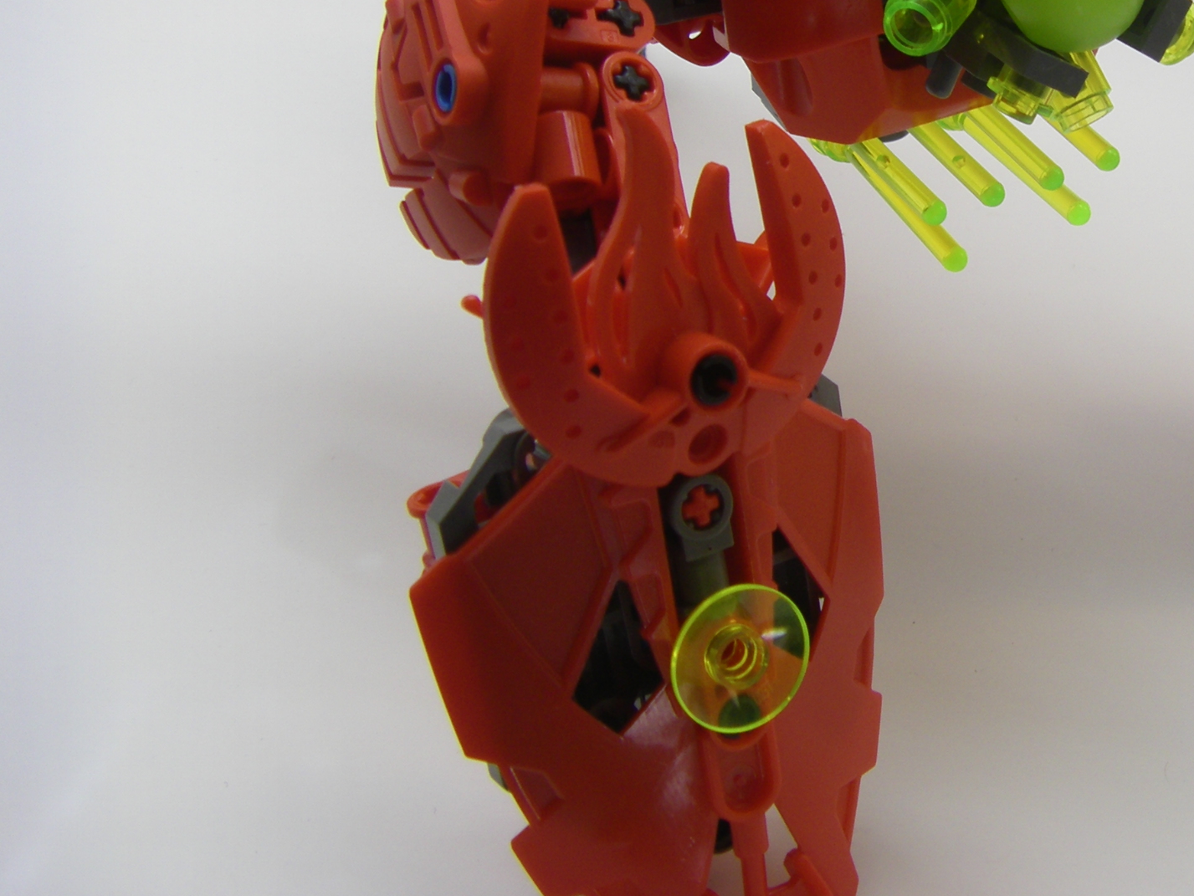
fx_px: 2381
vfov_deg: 21.1
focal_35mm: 69
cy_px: 198
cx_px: 1026
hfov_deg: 27.4
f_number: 3.5
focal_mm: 6.3
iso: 64
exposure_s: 1/60
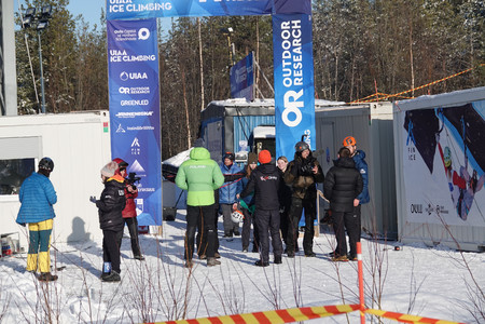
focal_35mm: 115
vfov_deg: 11.9
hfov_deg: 17.8
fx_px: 1549
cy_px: 162
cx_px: 242
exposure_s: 1/1250
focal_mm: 42.08
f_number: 4
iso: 100
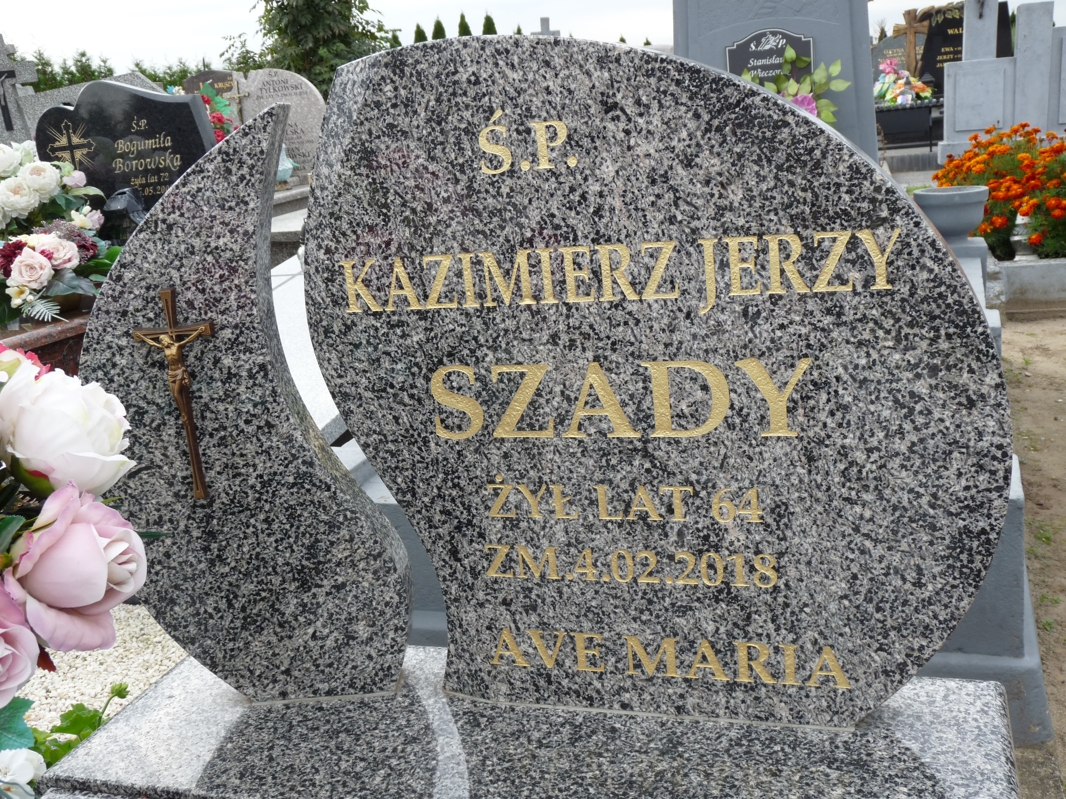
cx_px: 533
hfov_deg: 50.1
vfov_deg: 38.7
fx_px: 1139
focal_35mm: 37
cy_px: 400
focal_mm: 6.5
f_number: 4
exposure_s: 1/160
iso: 100
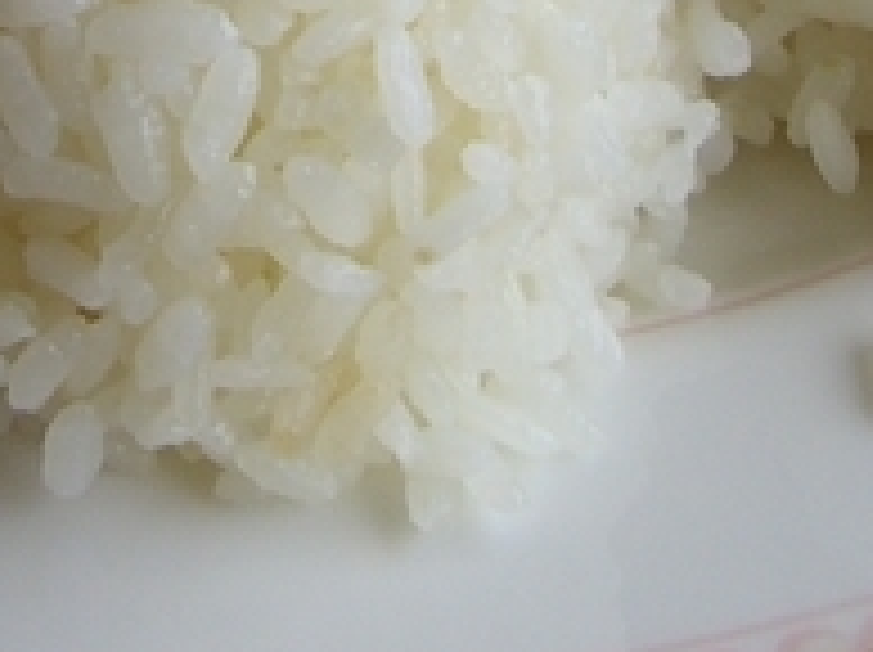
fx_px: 3955
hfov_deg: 12.6
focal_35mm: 157
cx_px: 243
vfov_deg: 9.2
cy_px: -270
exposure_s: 1/320
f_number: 2.7
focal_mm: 6.2
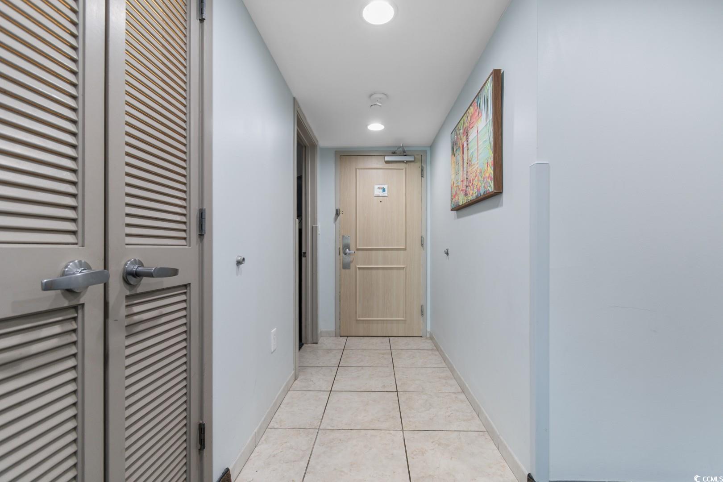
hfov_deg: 100.4
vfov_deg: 77.3
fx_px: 301
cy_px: 241
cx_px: 362
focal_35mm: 15
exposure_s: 1/5
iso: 100
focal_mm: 10
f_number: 4.5
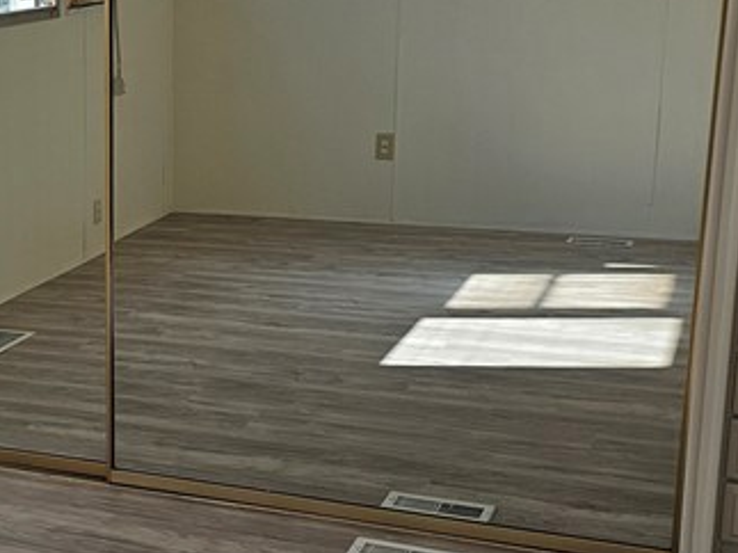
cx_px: 32
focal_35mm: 73
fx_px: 1556
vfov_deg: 20.1
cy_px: 313
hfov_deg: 25.6
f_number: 1.7
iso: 20
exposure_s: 1/408
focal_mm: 6.3
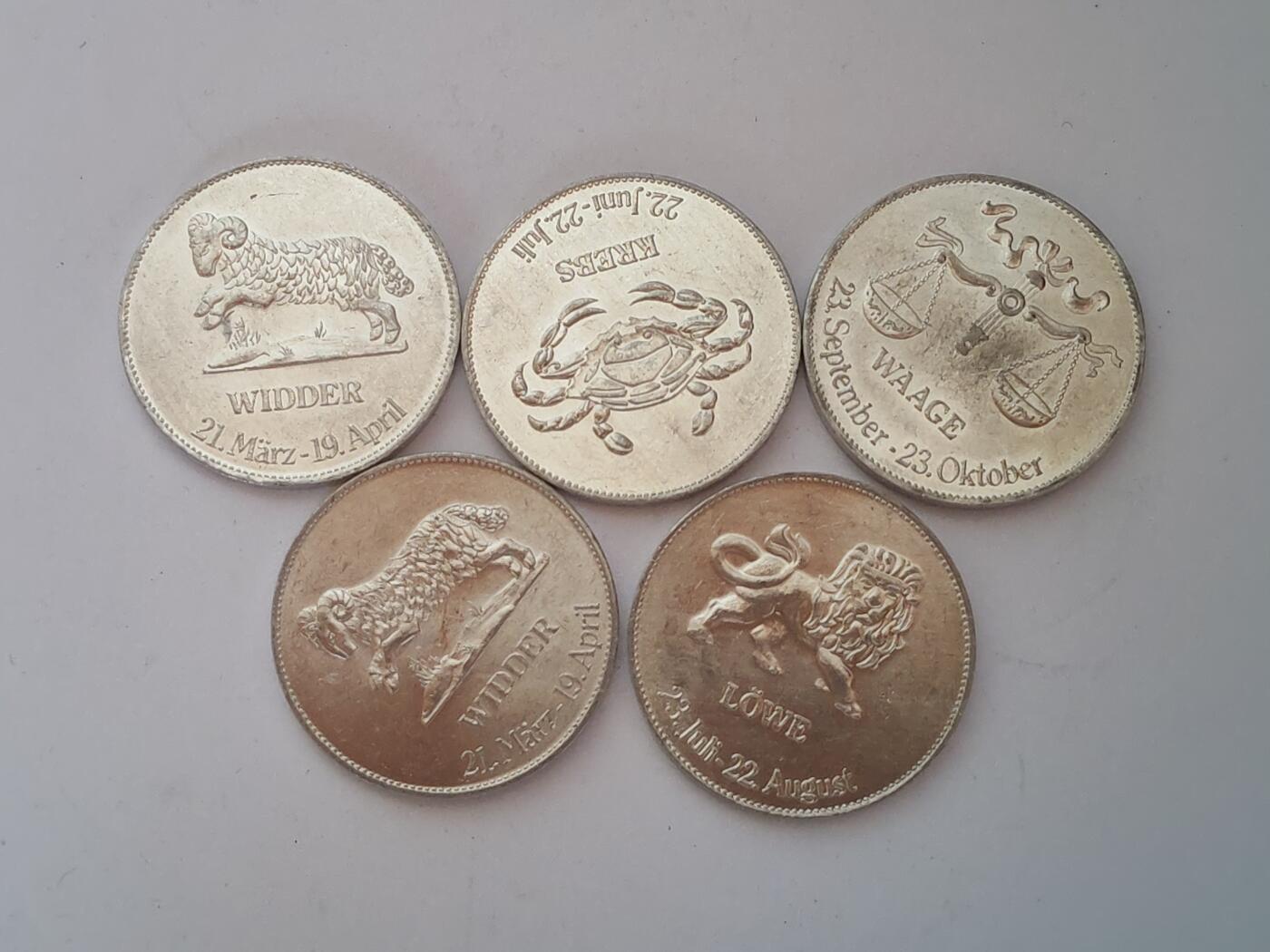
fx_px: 2495
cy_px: 476
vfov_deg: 21.6
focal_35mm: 68
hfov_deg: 28.6
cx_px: 635
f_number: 1.95
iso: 320
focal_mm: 5.52
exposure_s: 1/50
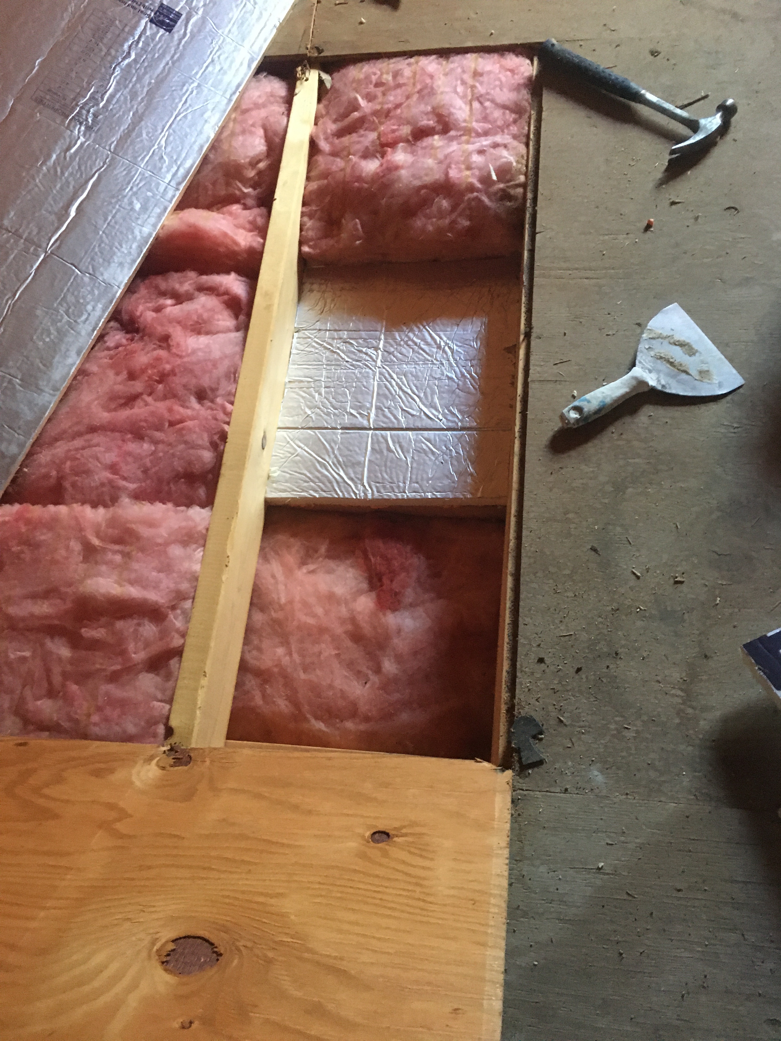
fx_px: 872
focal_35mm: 29
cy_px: 520
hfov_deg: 48.2
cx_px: 390
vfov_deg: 61.7
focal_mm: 4.15
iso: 250
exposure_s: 1/15
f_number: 2.2
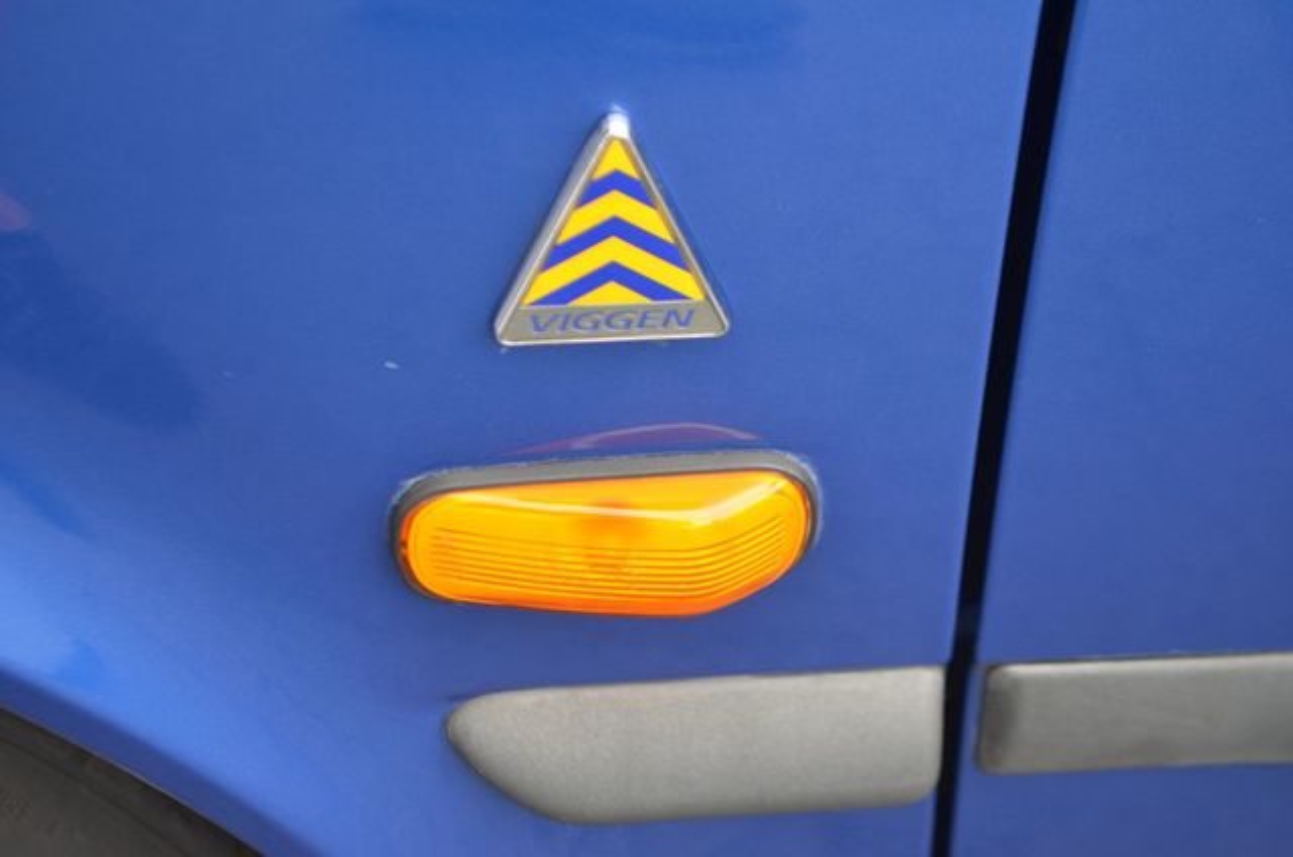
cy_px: 428
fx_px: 2957
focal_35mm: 82
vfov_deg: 16.5
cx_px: 646
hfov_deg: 24.7
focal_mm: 55
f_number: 5.6
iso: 400
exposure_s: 1/100
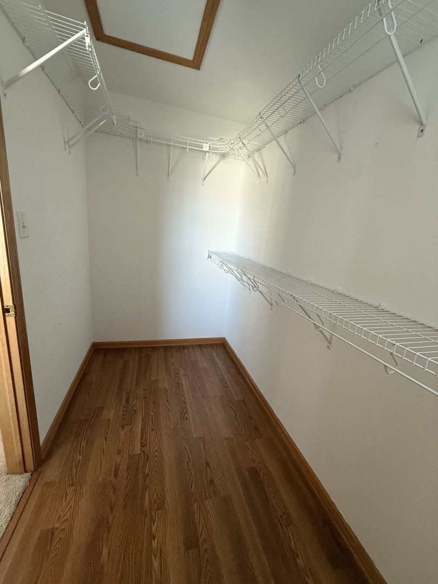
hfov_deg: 85.7
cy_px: 292
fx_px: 236
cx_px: 219
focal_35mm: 14
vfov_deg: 102.1
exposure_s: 1/60
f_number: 2.2
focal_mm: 2.22
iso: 320
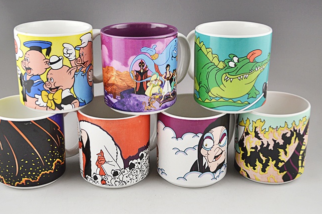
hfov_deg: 38.2
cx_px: 148
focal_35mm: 52
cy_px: 111
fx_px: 465
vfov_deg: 26.0
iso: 400
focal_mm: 32
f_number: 4.8
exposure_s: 1/100
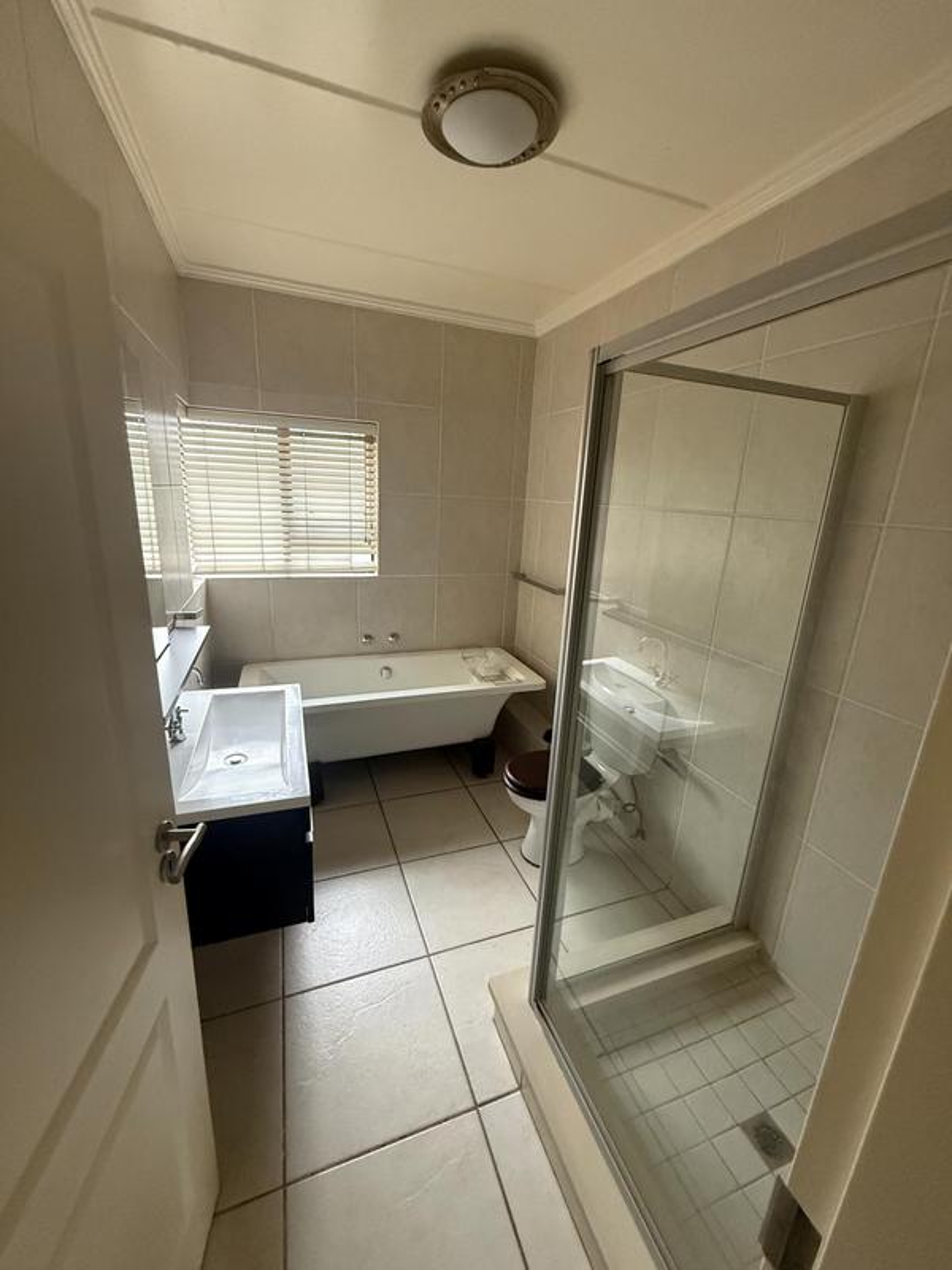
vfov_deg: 102.1
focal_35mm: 14
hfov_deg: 85.7
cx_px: 476
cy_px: 635
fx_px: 513
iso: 640
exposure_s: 1/60
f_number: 2.2
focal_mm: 2.22
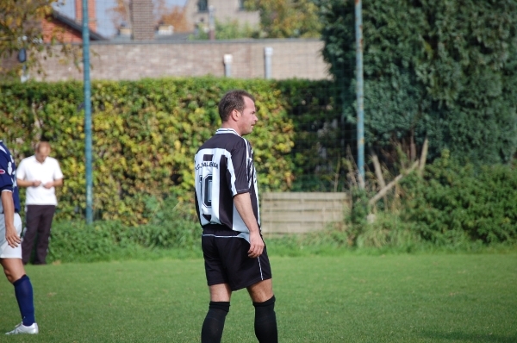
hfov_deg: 6.9
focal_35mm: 300
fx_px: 4301
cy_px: 172
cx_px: 258
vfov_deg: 4.6
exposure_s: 1/800
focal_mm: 200
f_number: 5.6
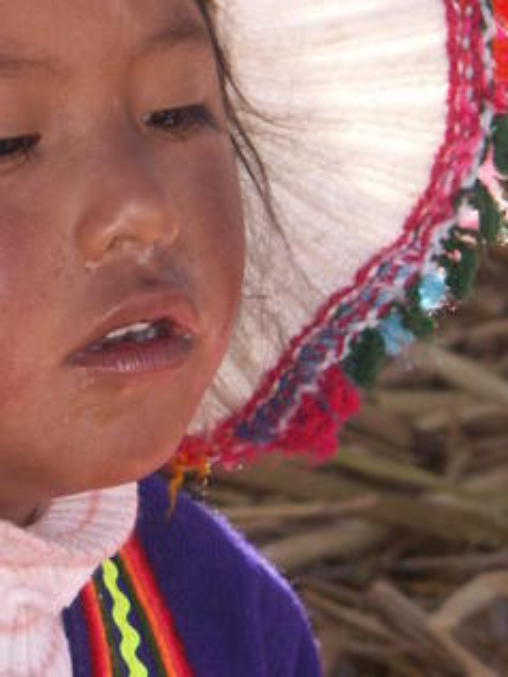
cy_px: 293
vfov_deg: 5.3
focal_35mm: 374
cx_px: 62
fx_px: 7313
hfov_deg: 4.0
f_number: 4
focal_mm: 25.5
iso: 50
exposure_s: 1/160
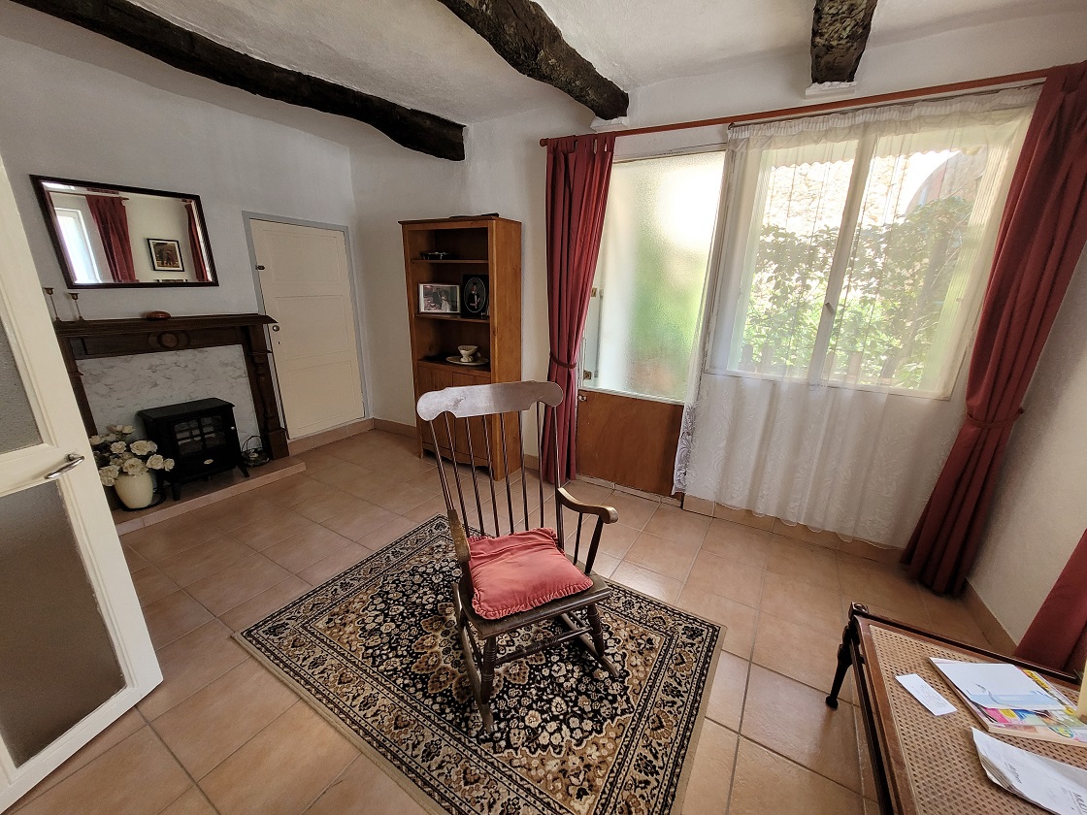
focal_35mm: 13
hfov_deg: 106.2
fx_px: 408
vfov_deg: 89.9
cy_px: 408
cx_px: 544
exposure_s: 1/50
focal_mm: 1.74
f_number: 2.2
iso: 160
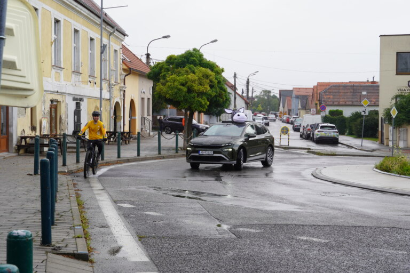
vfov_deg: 22.1
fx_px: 700
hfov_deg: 32.6
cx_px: 205
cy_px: 136
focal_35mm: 62
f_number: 8
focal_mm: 41
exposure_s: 1/125
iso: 100
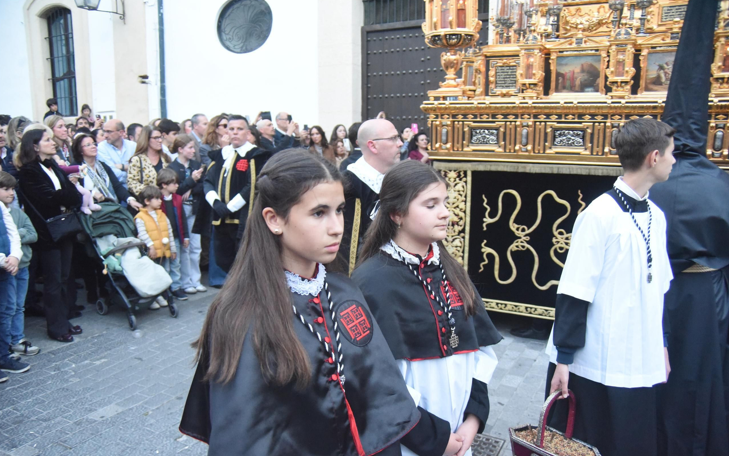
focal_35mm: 30
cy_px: 243
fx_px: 596
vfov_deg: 41.8
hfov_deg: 62.9
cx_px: 361
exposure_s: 1/125
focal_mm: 29
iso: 9000
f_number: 6.3
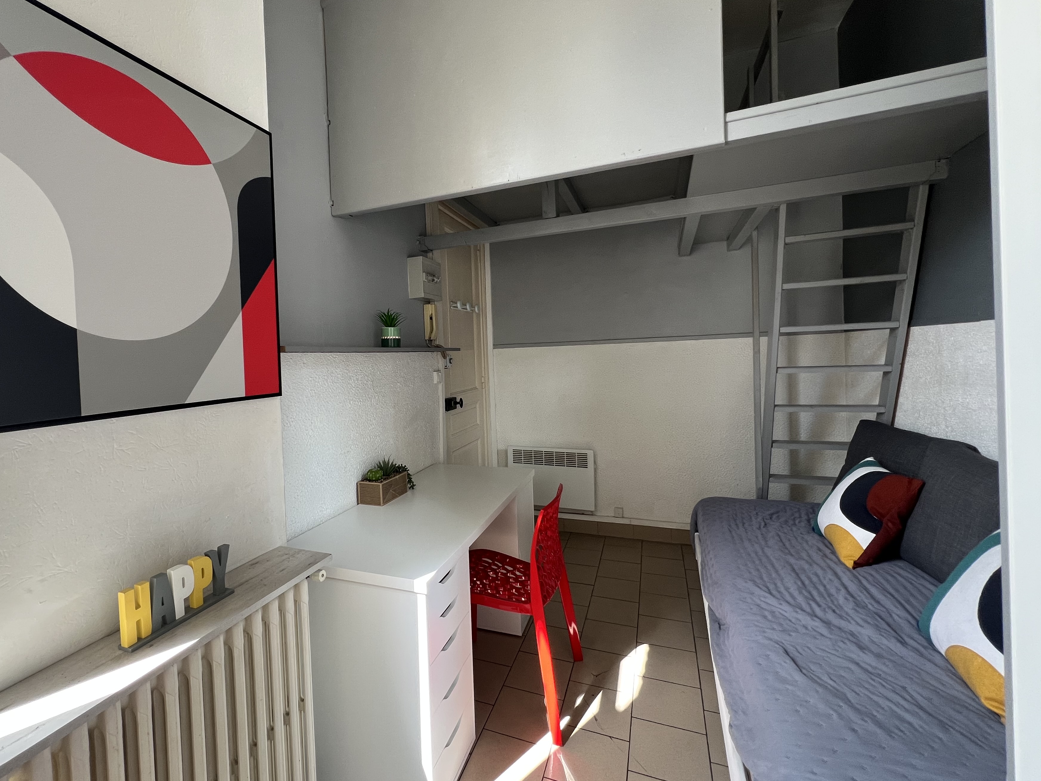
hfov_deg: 97.5
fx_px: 451
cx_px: 448
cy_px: 367
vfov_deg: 81.7
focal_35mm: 15
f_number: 1.8
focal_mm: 1.57
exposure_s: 1/99
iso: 100
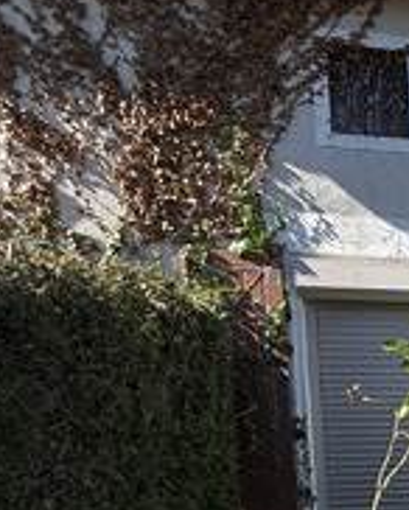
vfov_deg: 29.7
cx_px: 880
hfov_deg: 16.7
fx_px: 906
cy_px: 488
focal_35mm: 60
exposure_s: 1/1235
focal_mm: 2.22
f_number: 2.2
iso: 50
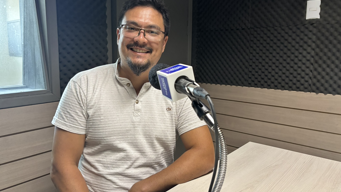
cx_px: 169
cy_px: 89
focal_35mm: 29
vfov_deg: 40.2
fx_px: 262
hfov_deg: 66.1
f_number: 1.6
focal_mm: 5.96
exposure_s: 1/60
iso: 320
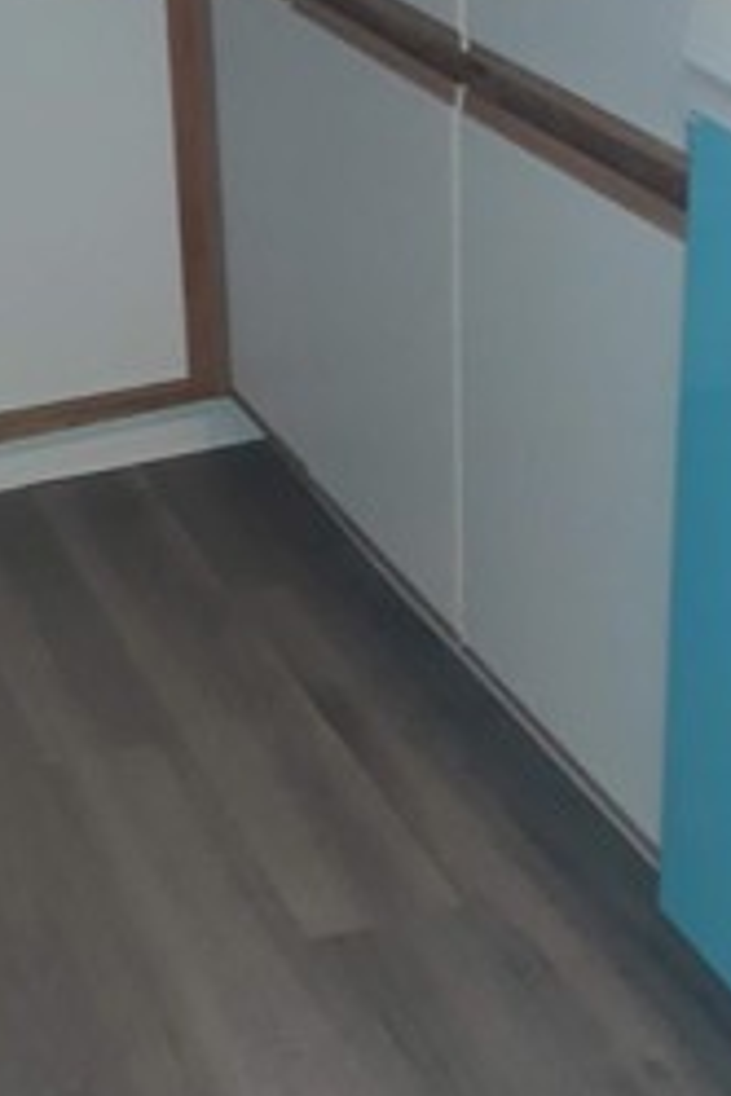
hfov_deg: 17.8
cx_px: 26
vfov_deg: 27.0
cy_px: 638
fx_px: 2284
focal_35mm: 75
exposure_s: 1/30
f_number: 1.7
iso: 160
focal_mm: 3.7
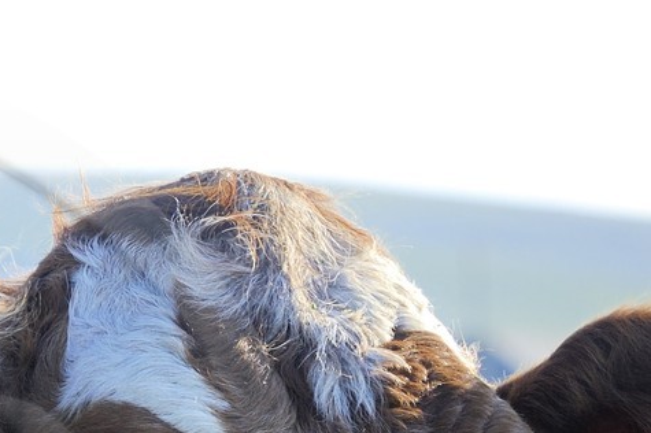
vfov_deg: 2.5
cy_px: 618
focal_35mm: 539
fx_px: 9740
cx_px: -236
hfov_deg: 3.8
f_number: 7.1
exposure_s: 1/320
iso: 400
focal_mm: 160
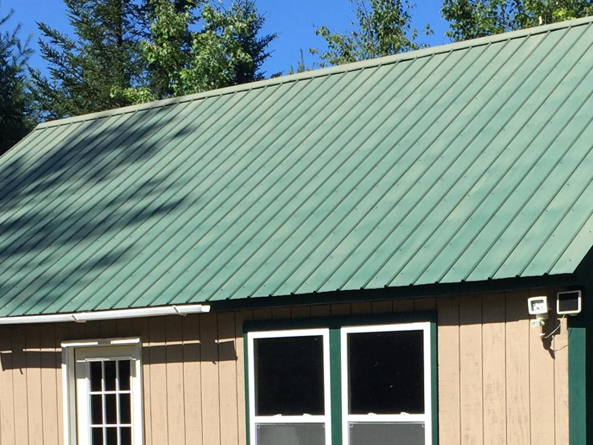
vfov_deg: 17.3
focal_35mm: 82
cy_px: 500
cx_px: 380
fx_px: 1405
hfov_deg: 23.8
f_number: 2.2
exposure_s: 1/1647
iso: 32
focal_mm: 4.15
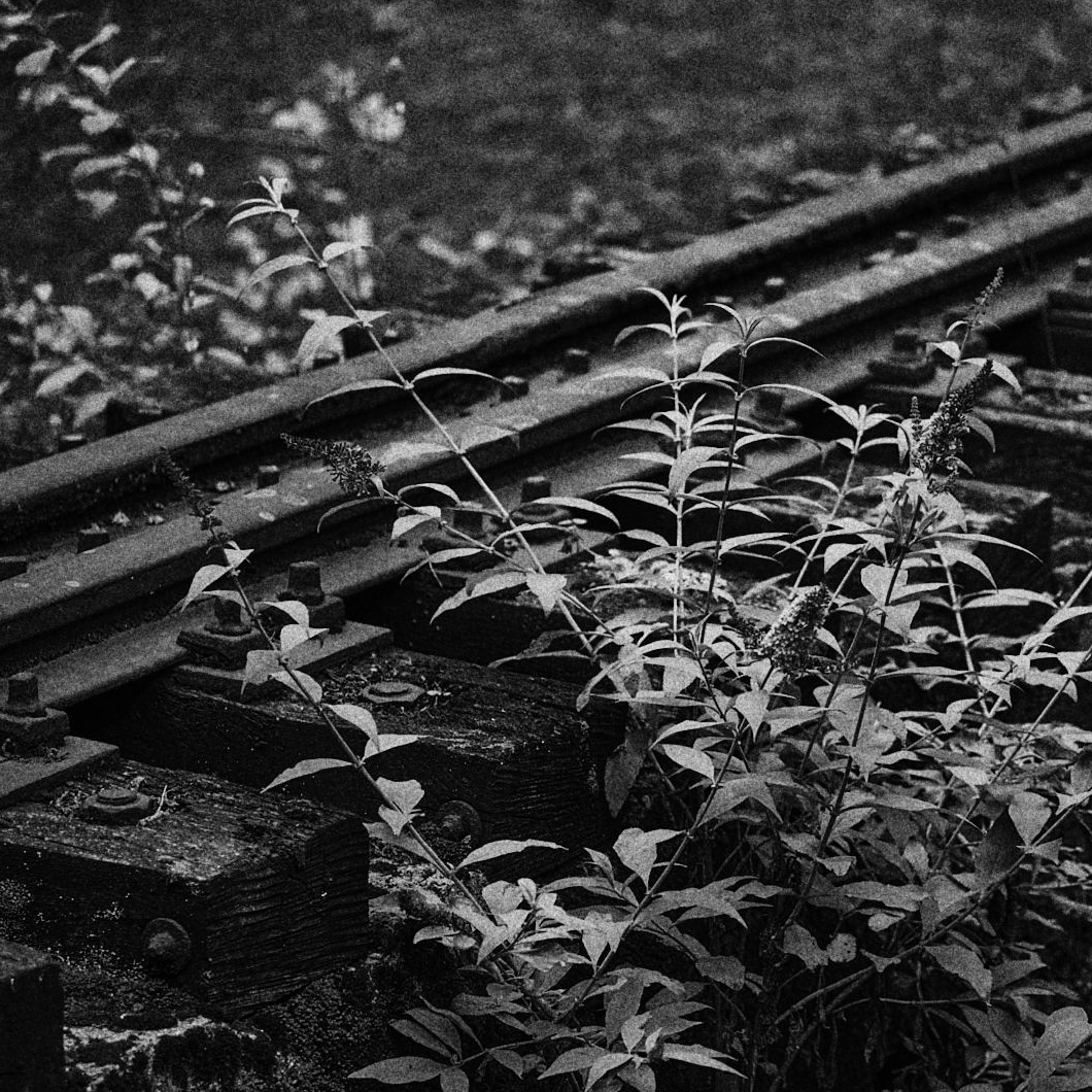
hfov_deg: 11.3
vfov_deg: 11.3
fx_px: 5496
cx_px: 776
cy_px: 547
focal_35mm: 154
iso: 360
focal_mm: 120
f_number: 4
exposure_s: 1/250
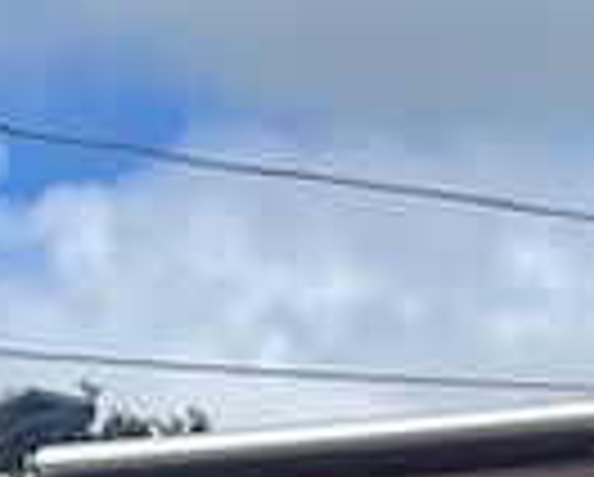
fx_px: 3380
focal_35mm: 192
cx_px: 279
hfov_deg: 10.0
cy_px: 1148
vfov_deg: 7.5
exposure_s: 1/3861
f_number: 1.6
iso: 32
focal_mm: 4.2
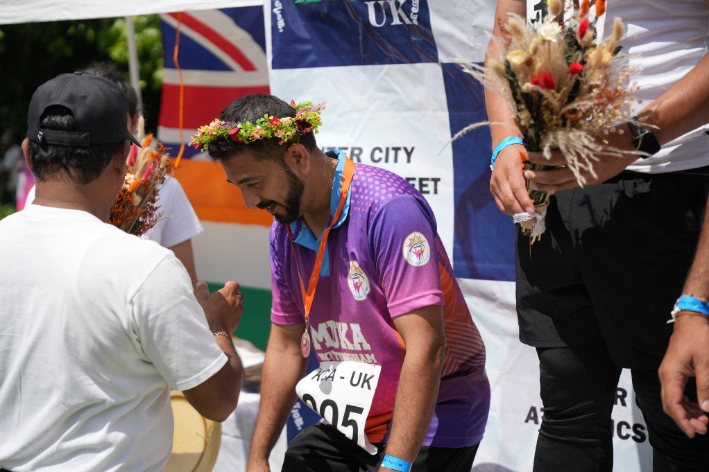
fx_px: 1290
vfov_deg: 20.8
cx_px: 354
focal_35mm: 66
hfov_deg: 30.7
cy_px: 236
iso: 250
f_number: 2.8
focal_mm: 65.5
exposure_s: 1/6400
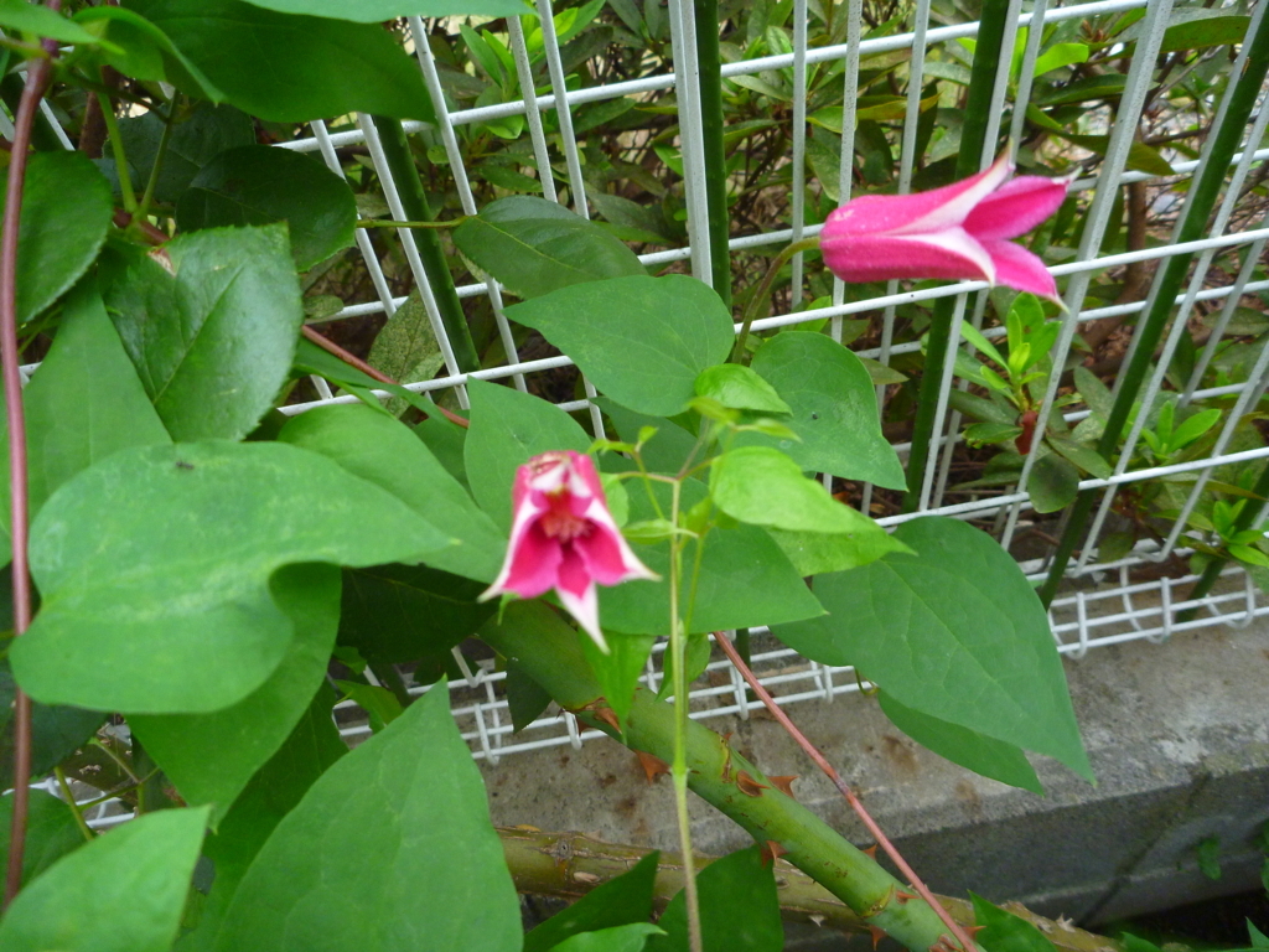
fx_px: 1026
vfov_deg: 49.7
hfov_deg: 63.4
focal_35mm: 28
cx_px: 634
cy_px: 476
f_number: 3.3
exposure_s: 1/80
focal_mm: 4.9
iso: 200
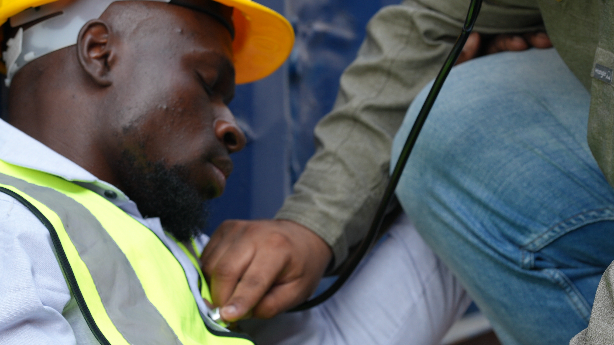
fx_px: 5454
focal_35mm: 335
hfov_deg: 6.4
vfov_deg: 3.6
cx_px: 399
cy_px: 260
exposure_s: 1/160
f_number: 4
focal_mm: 135
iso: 160
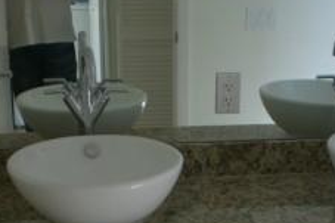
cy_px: 232
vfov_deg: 17.0
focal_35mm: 78
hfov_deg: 25.7
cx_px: 249
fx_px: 725
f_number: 3.1
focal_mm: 6.3
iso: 50
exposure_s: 1/100
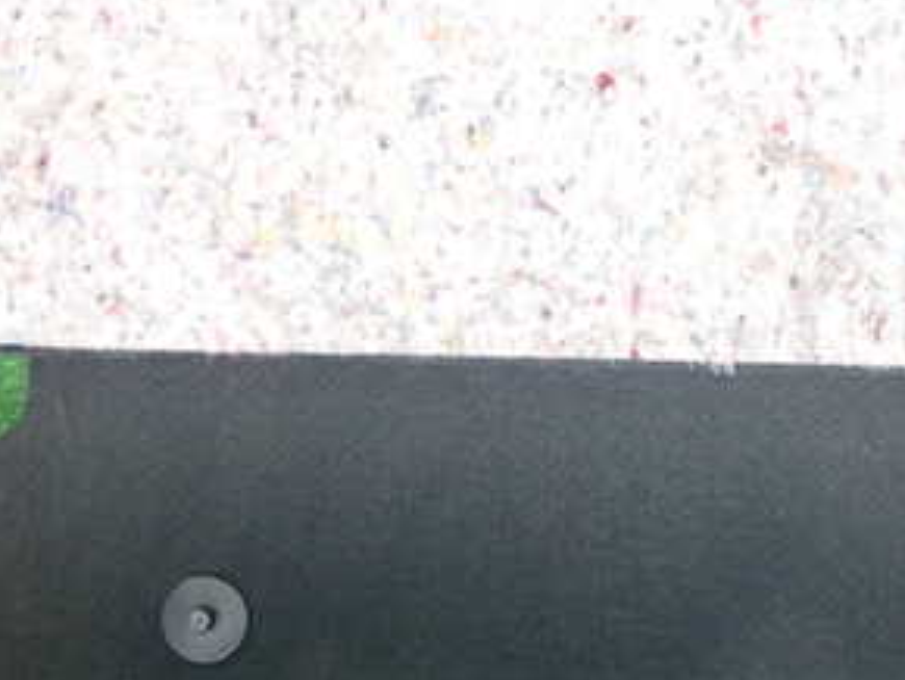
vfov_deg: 23.4
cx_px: 627
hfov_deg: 30.9
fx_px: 1622
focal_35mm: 62
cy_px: 518
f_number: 2.3
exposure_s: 1/30
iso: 500
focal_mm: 5.4
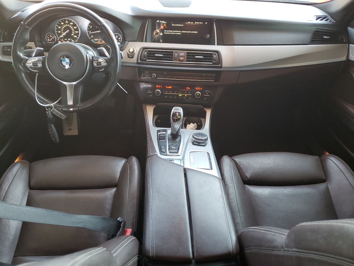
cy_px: 133
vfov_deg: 53.1
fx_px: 266
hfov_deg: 67.3
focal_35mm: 26
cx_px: 177
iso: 65
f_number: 1.5
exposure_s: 1/50
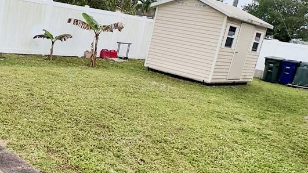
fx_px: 375
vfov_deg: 25.8
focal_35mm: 46
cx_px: 68
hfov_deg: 42.9
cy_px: 110
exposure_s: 1/121
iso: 40
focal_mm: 2.22
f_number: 2.2
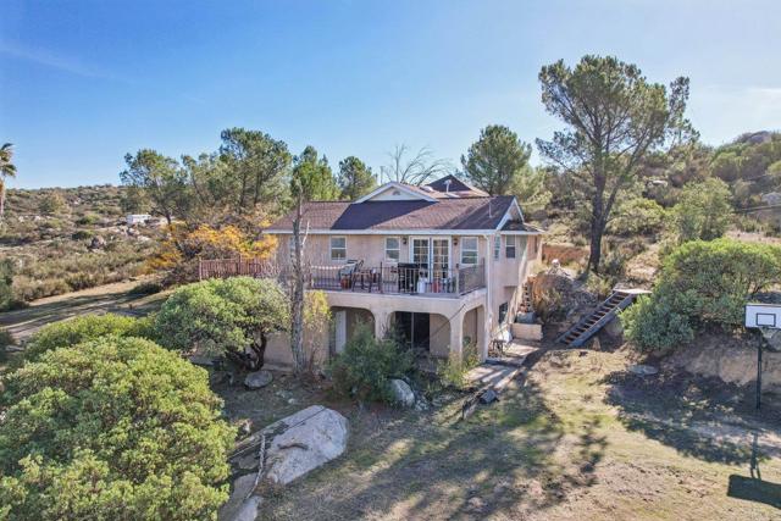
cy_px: 260
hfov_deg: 78.6
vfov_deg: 57.3
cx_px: 390
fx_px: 477
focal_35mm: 22
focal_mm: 8.4
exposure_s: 1/1250
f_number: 2.8
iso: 100
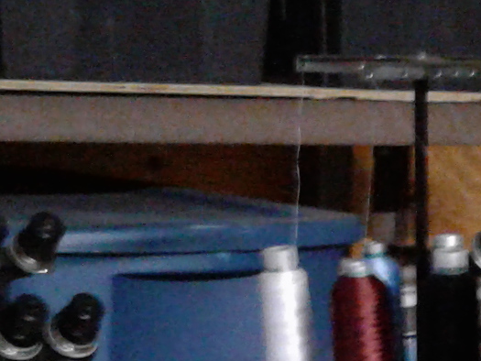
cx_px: 513
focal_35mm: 162
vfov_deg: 8.7
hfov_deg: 12.0
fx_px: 2252
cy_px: 680
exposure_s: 1/8
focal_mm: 3.3
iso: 400
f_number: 2.2
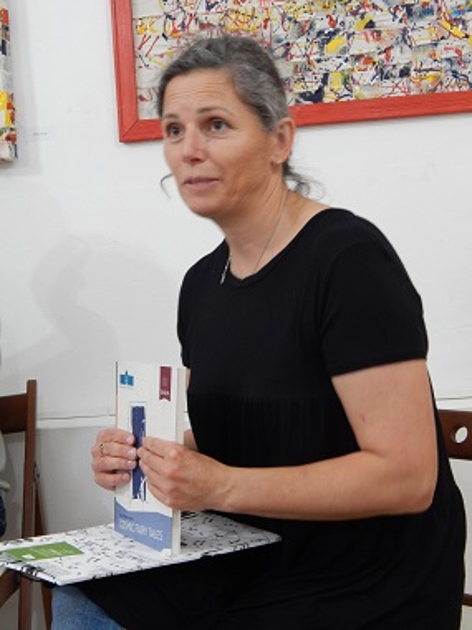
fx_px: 1000
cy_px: 315
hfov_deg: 26.6
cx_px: 236
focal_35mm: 55
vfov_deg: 34.9
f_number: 3.8
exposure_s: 1/8
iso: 400
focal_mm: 9.7
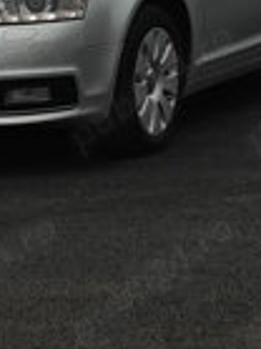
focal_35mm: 202
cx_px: 63
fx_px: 2034
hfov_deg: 7.3
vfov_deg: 9.7
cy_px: -63
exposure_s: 1/200
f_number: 2.6
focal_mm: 13.3
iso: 64
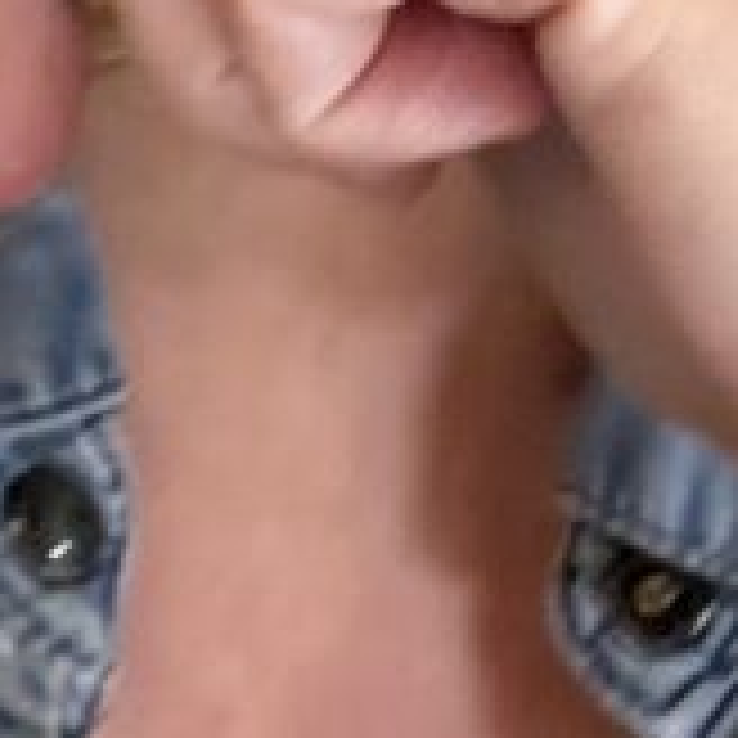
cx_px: 324
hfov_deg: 10.5
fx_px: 4004
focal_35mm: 166
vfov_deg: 9.4
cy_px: -1062
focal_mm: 2.71
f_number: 2.2
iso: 500
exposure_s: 1/25
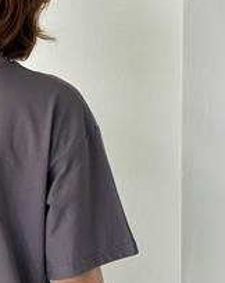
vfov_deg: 15.6
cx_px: -18
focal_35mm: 123
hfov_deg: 12.3
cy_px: 172
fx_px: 1025
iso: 80
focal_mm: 6.86
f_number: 1.78
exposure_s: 1/341
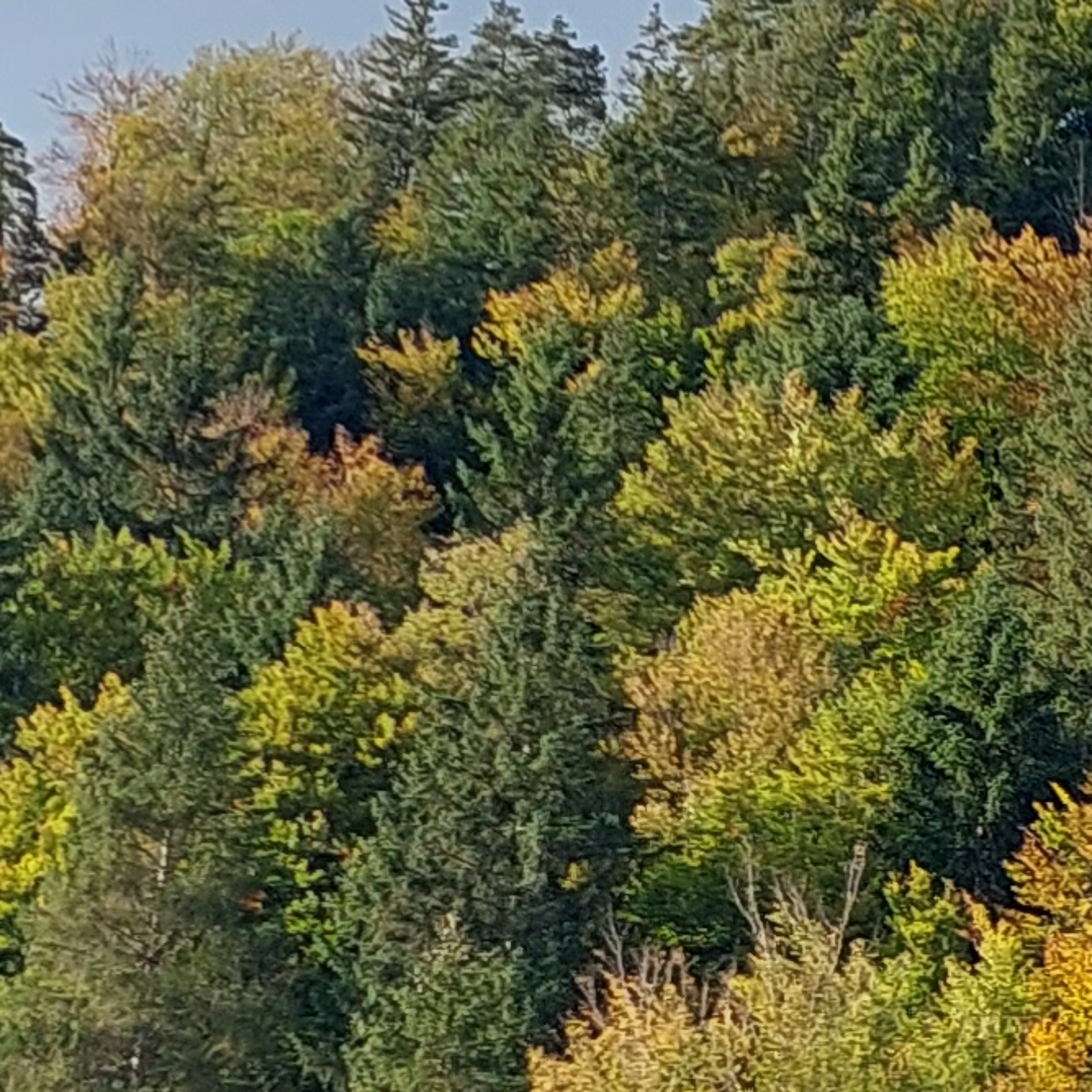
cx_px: 1614
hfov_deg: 11.4
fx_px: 5246
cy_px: 905
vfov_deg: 11.8
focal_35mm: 147
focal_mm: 5.23
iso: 40
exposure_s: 1/534
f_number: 1.8
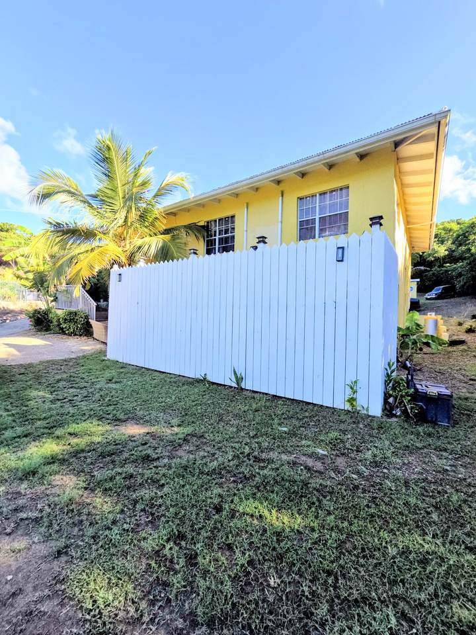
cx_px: 238
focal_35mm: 13
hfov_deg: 89.9
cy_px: 318
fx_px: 238
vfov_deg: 106.2
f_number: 2.2
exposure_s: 1/626
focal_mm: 2.2
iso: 50
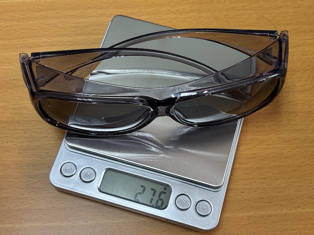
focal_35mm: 52
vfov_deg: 28.0
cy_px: 118
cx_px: 157
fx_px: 472
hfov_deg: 36.8
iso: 80
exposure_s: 1/50
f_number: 1.6
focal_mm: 5.96
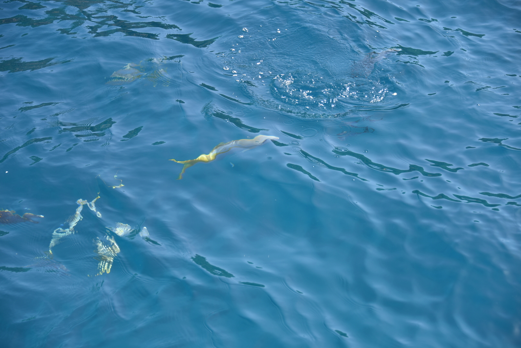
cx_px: 260
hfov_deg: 18.3
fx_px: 1621
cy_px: 174
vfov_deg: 12.2
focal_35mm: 112
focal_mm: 112
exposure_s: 1/250
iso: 100
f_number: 5.6
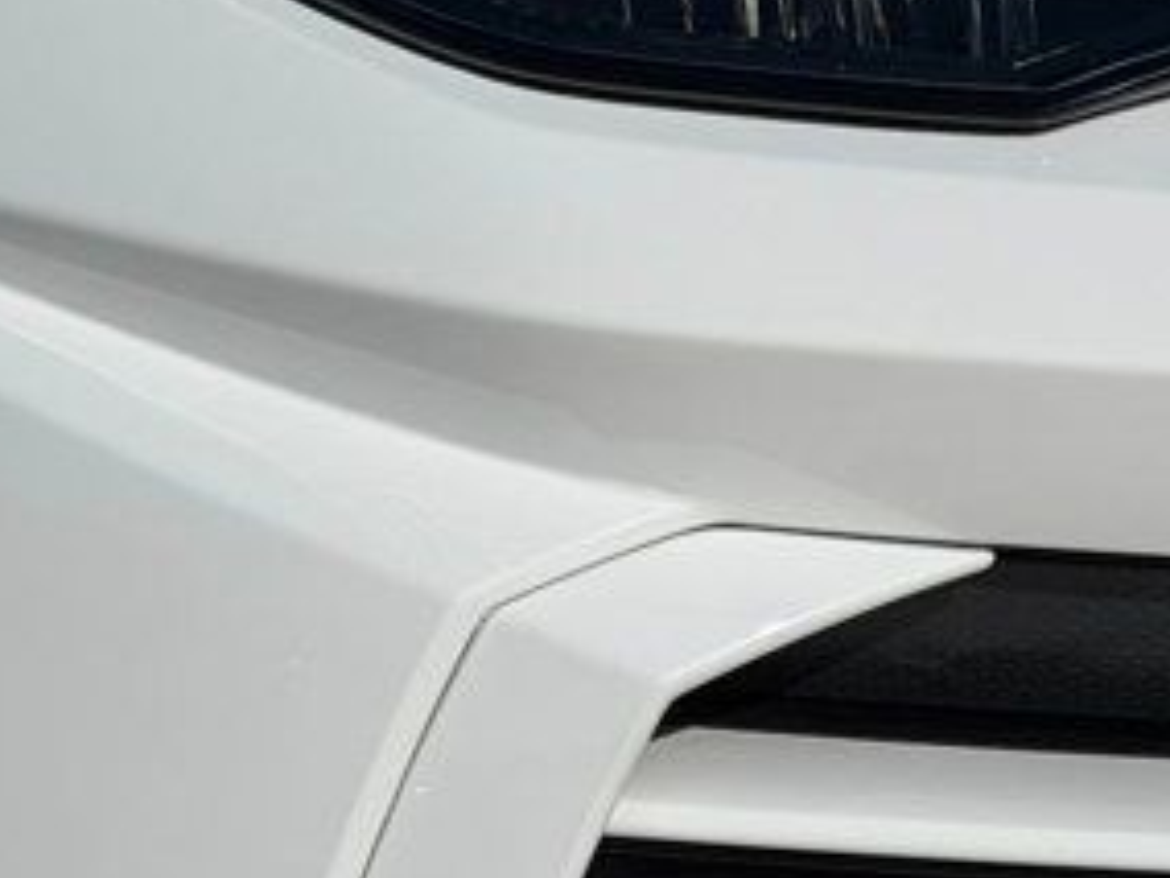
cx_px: 1668
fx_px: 5847
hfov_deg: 11.1
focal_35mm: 173
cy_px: 1356
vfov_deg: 8.4
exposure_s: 1/16129
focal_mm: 6.76
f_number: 1.78
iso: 64
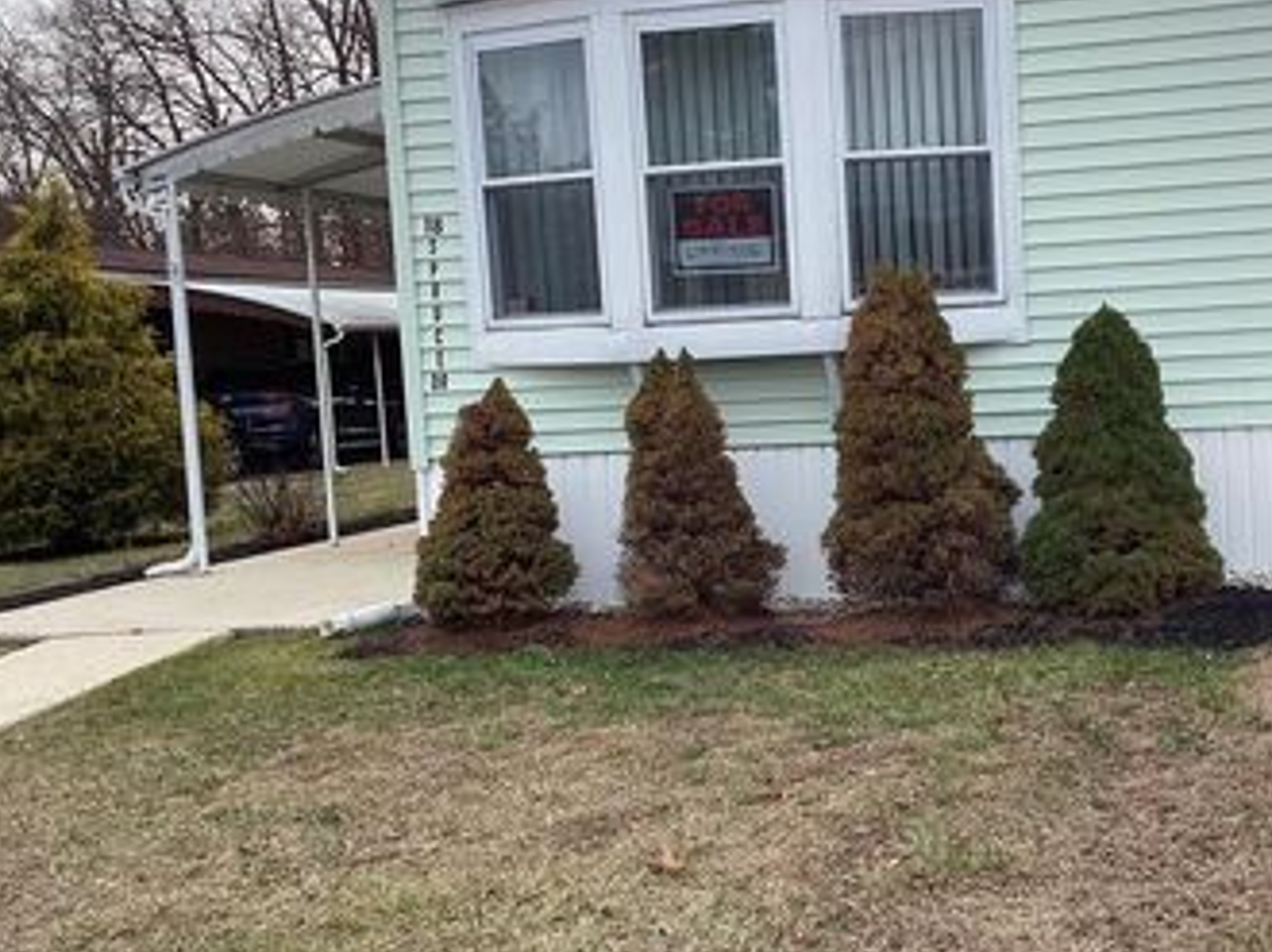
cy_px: 484
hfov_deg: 39.8
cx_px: 890
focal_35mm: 47
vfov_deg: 30.8
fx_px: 1726
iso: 25
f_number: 2.4
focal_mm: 3.3
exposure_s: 1/395
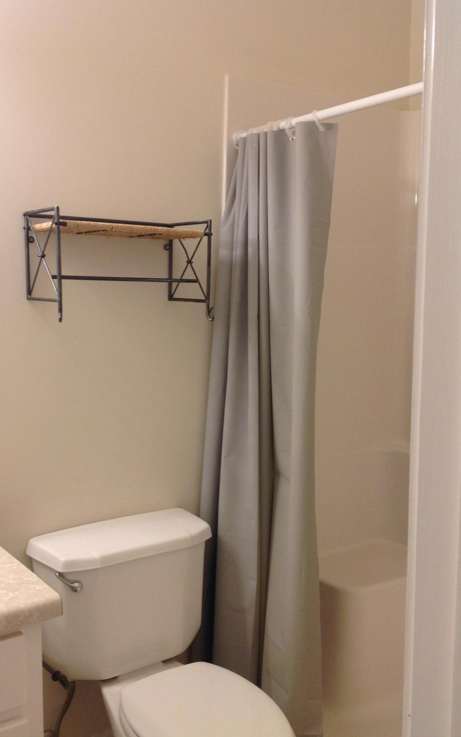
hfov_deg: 33.5
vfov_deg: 51.5
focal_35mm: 38
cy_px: 368
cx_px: 184
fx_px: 764
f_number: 2.4
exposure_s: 1/40
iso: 64
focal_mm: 4.28
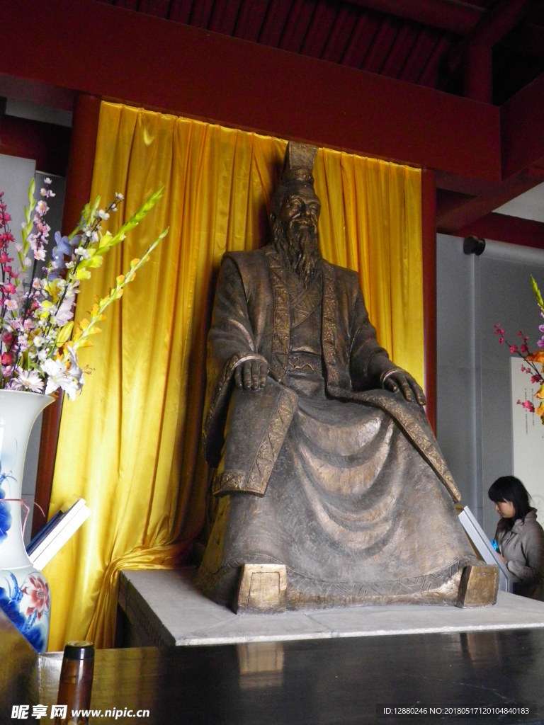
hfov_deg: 42.9
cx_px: 272
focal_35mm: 33
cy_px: 362
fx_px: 691
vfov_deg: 55.4
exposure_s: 1/60
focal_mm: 5.8
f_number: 2.8
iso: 500
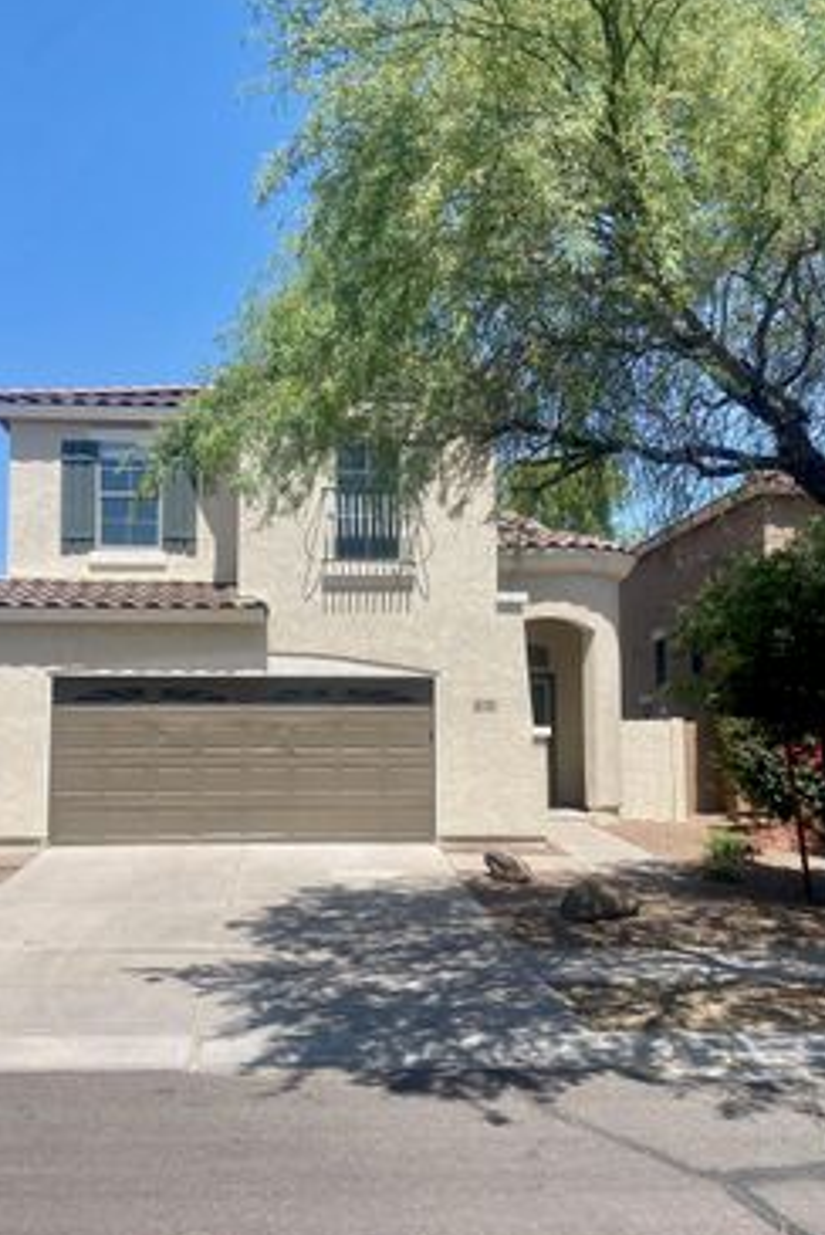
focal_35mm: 37
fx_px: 1269
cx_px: 355
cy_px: 621
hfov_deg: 35.9
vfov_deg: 51.8
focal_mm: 4.25
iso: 32
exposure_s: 1/3040
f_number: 1.8
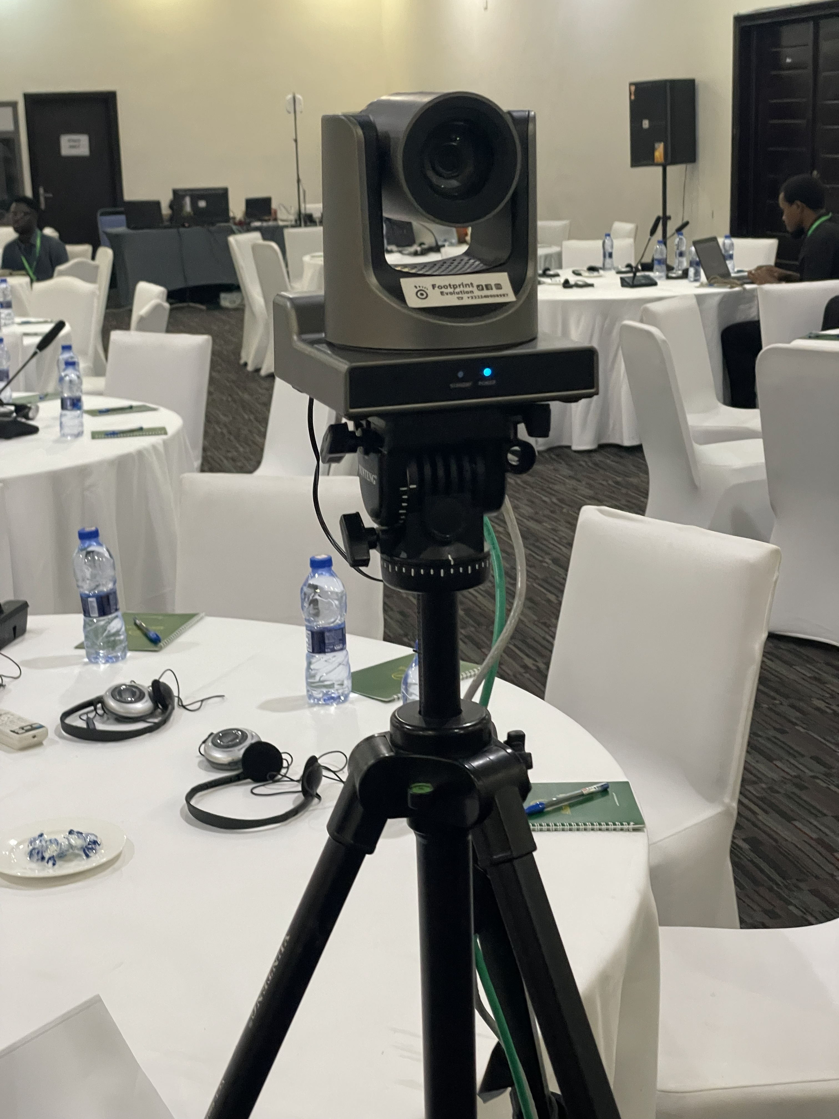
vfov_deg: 36.8
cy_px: 560
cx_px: 420
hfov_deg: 28.0
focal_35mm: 52
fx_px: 1680
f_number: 2
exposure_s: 1/50
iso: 250
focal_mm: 6
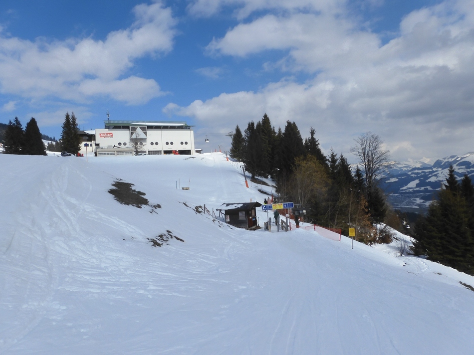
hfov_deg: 71.6
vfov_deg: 56.8
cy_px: 178
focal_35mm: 24
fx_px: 329
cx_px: 237
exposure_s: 1/2000
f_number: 4.5
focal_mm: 4.3
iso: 100
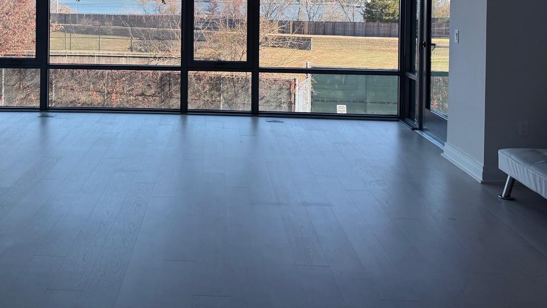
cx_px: 183
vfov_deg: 28.7
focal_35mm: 39
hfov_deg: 50.7
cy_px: 6
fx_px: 566
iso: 100
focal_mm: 6.76
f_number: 1.78
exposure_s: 1/1292
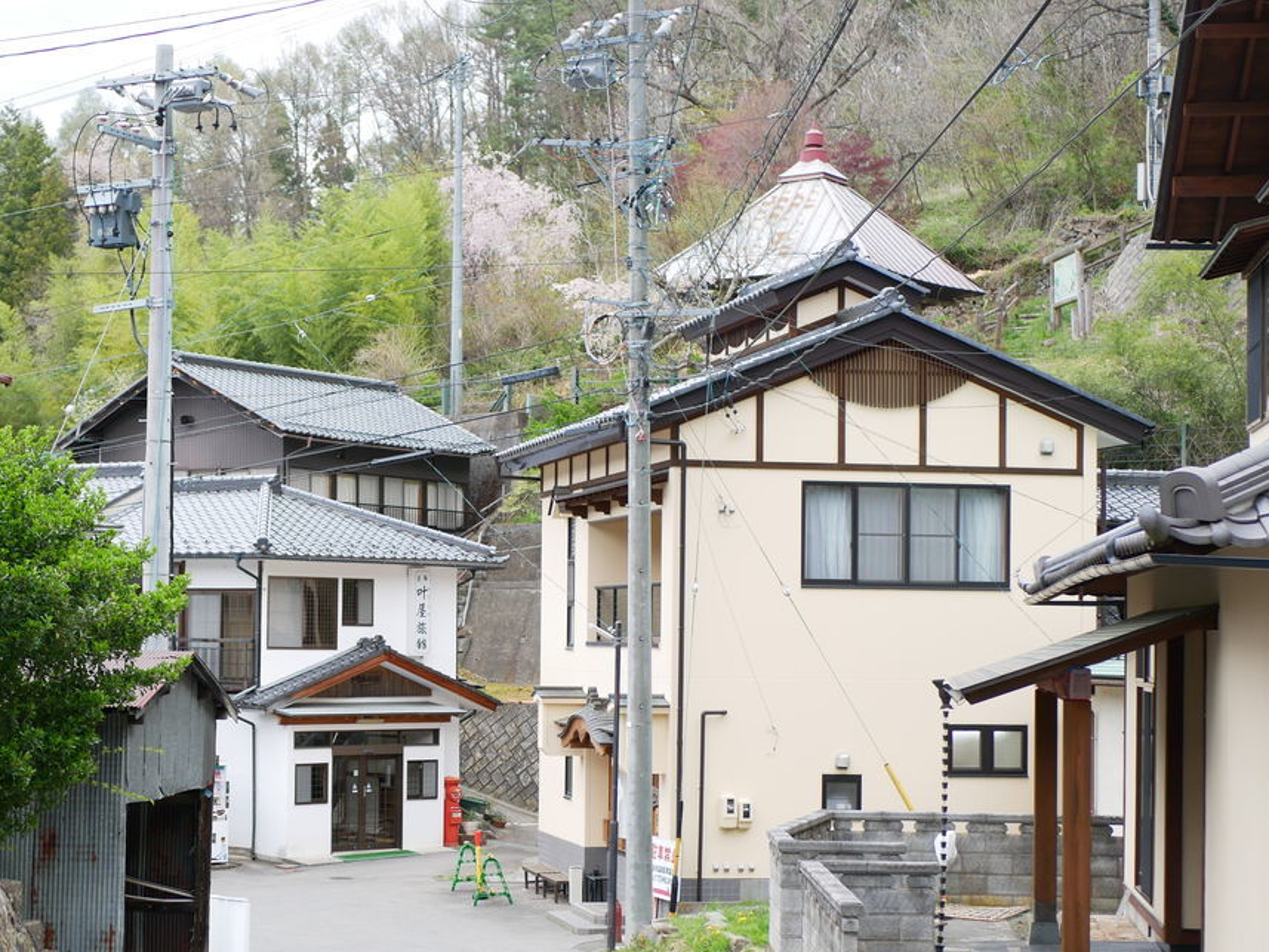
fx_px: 2567
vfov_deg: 21.0
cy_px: 557
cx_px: 391
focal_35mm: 70
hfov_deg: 27.5
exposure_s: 1/125
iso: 200
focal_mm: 25
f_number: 2
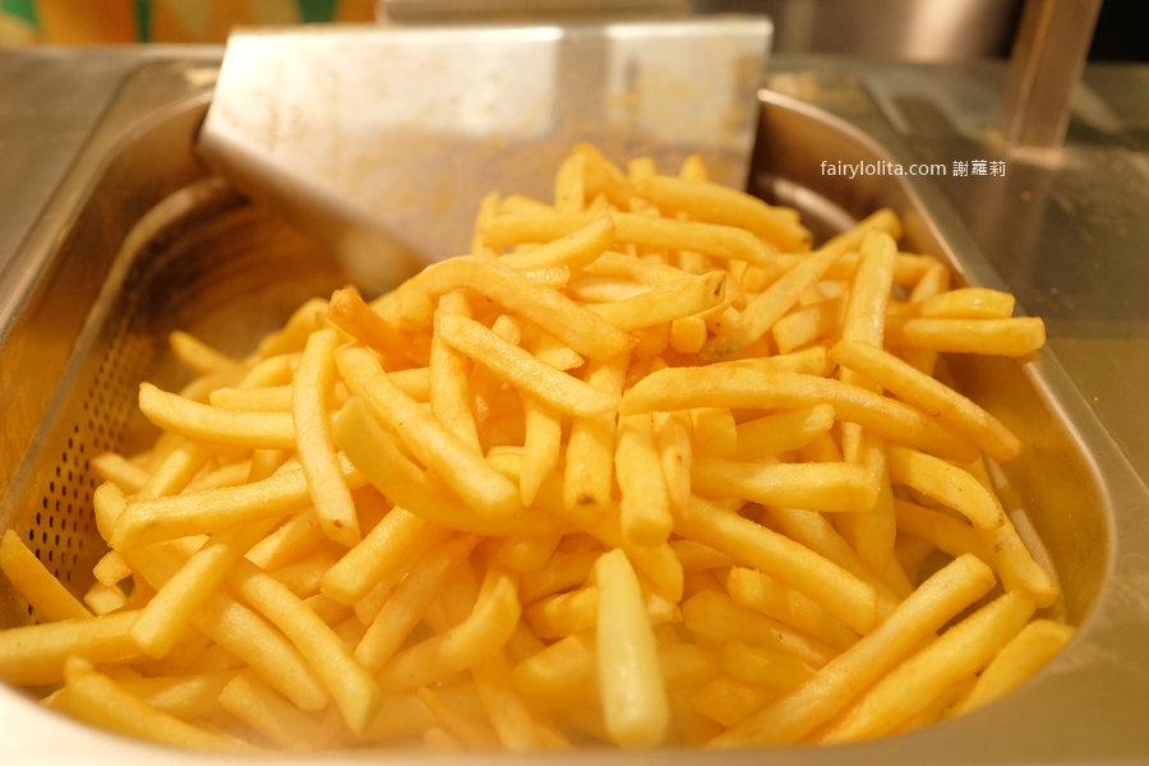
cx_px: 574
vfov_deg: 37.9
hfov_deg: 54.4
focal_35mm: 35
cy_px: 383
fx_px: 1117
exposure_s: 1/220
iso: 1000
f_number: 3.6
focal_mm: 23
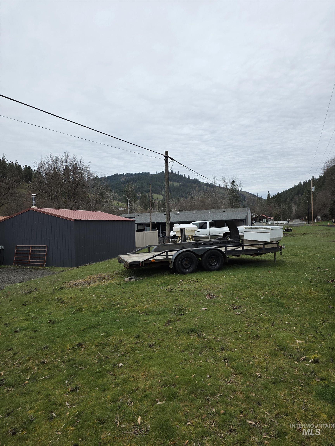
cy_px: 223
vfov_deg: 73.9
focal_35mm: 23
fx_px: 297
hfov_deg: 58.9
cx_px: 168
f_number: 1.7
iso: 80
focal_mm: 6.3
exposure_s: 1/3009
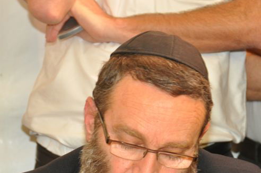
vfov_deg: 5.5
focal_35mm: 250
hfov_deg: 8.3
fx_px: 1809
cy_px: 177
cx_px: 144
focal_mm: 80
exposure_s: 1/60
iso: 800
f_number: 5
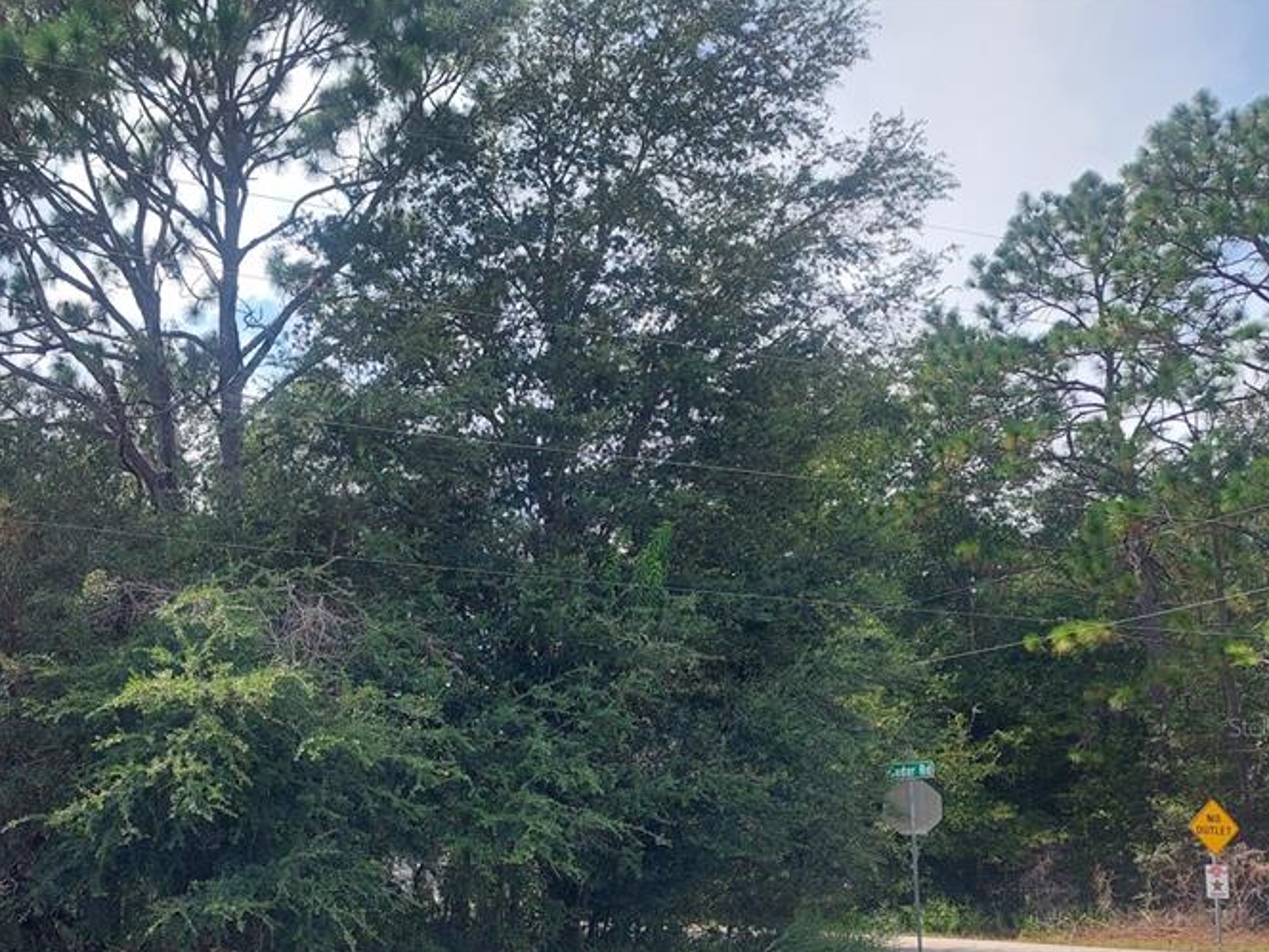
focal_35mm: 37
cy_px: 726
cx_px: 365
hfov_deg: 48.7
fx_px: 1356
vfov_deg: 37.6
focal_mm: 5.23
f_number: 1.8
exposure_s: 1/809
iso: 40
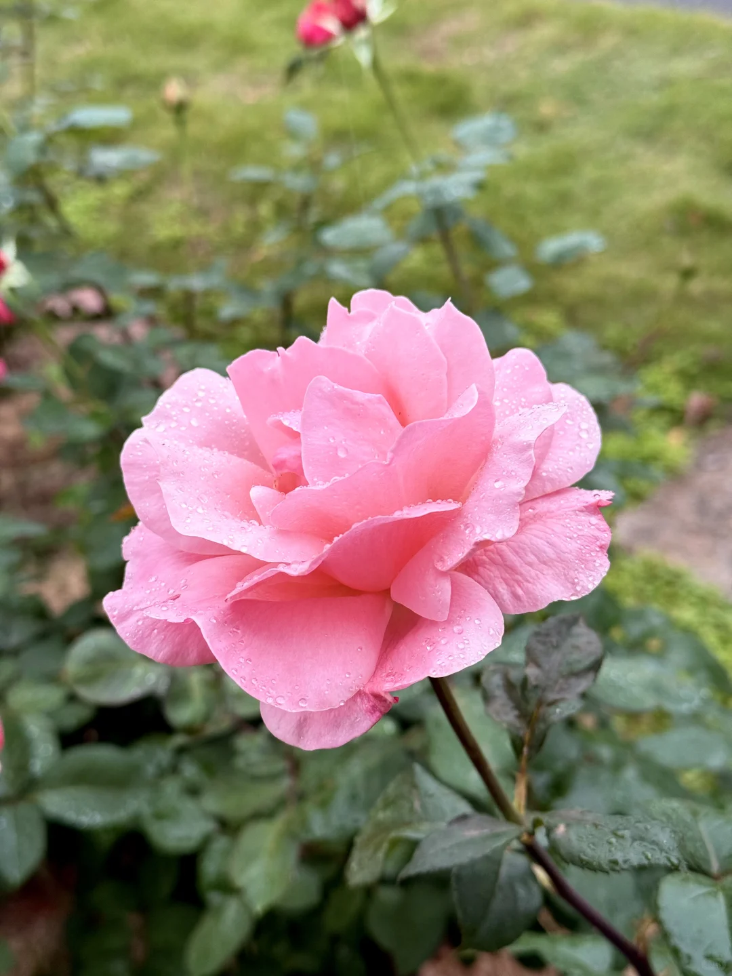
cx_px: 366
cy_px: 488
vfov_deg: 39.7
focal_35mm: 48
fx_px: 1353
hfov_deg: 30.3
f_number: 1.78
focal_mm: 6.76
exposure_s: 1/122
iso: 64
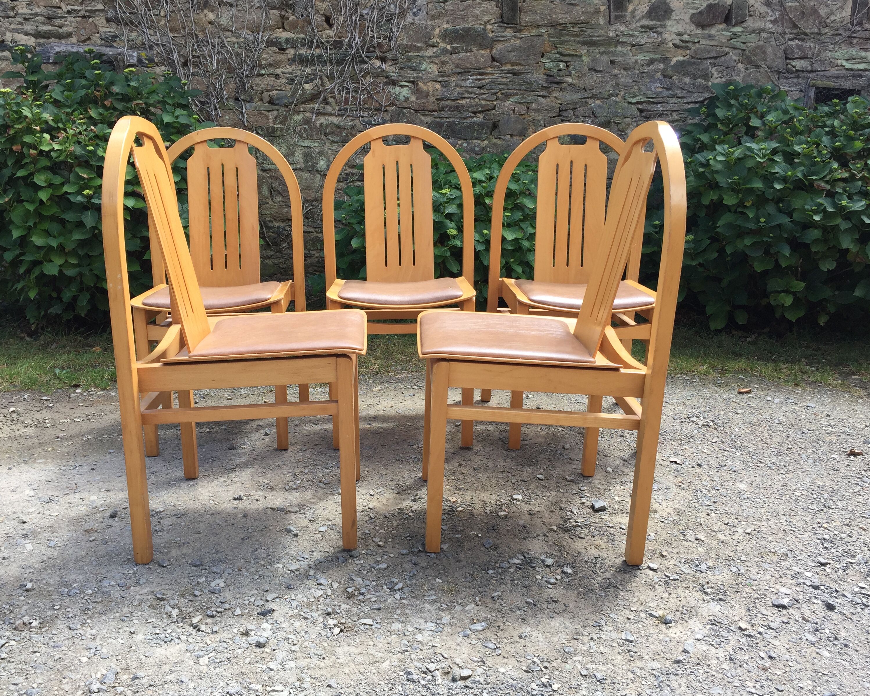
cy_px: 348
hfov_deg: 57.1
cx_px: 401
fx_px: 798
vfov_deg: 47.1
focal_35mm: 31
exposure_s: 1/514
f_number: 2.2
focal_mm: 4.15
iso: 32
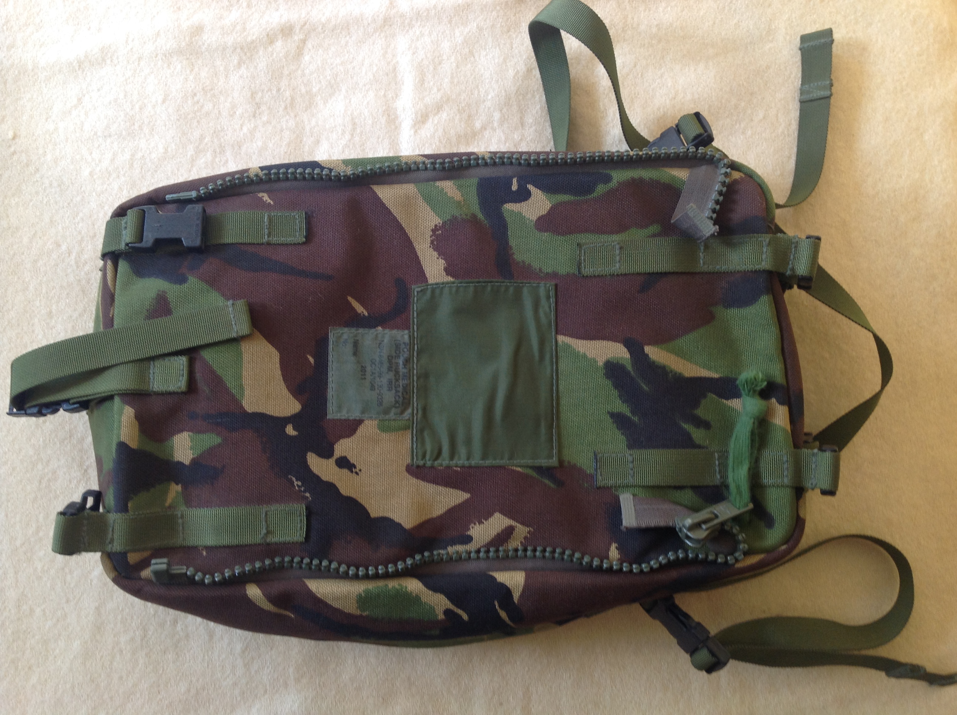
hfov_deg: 52.7
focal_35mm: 35
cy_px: 358
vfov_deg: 40.6
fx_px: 966
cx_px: 478
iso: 50
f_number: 2.4
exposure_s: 1/15
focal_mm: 4.28
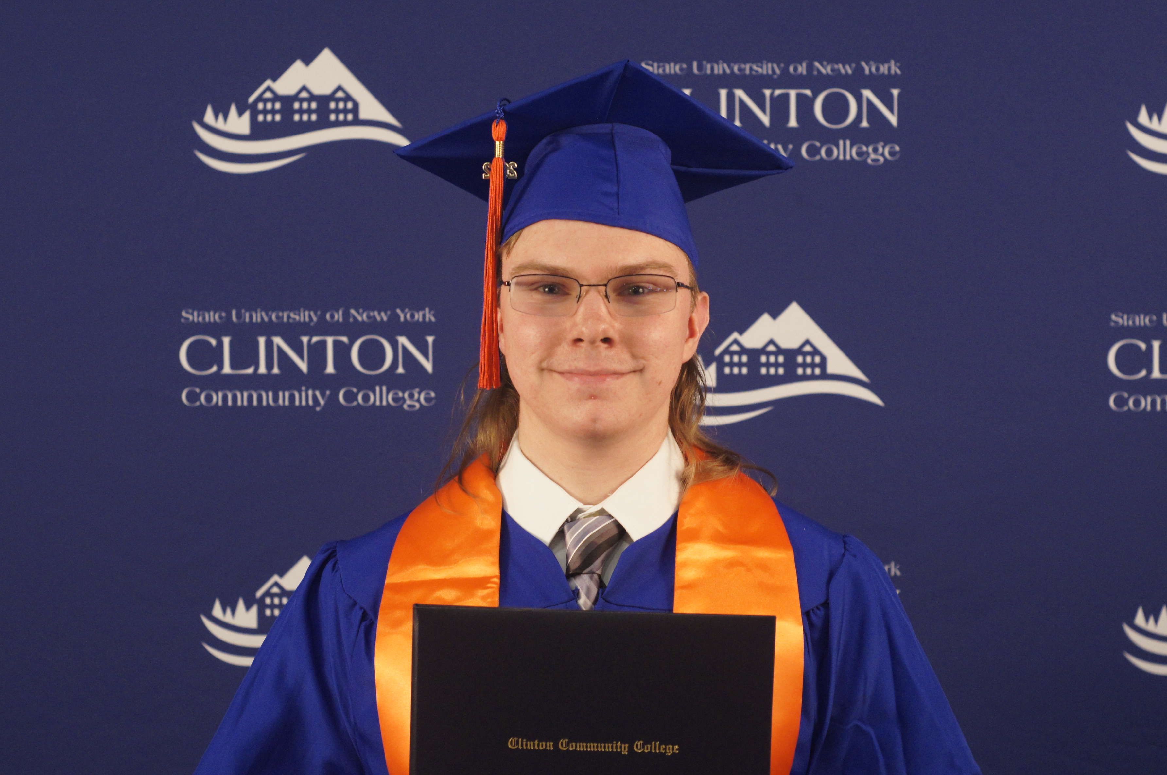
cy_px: 388
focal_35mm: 75
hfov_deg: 27.0
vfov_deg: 18.1
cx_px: 584
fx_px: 2428
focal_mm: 50
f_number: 4.5
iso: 1600
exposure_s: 1/80
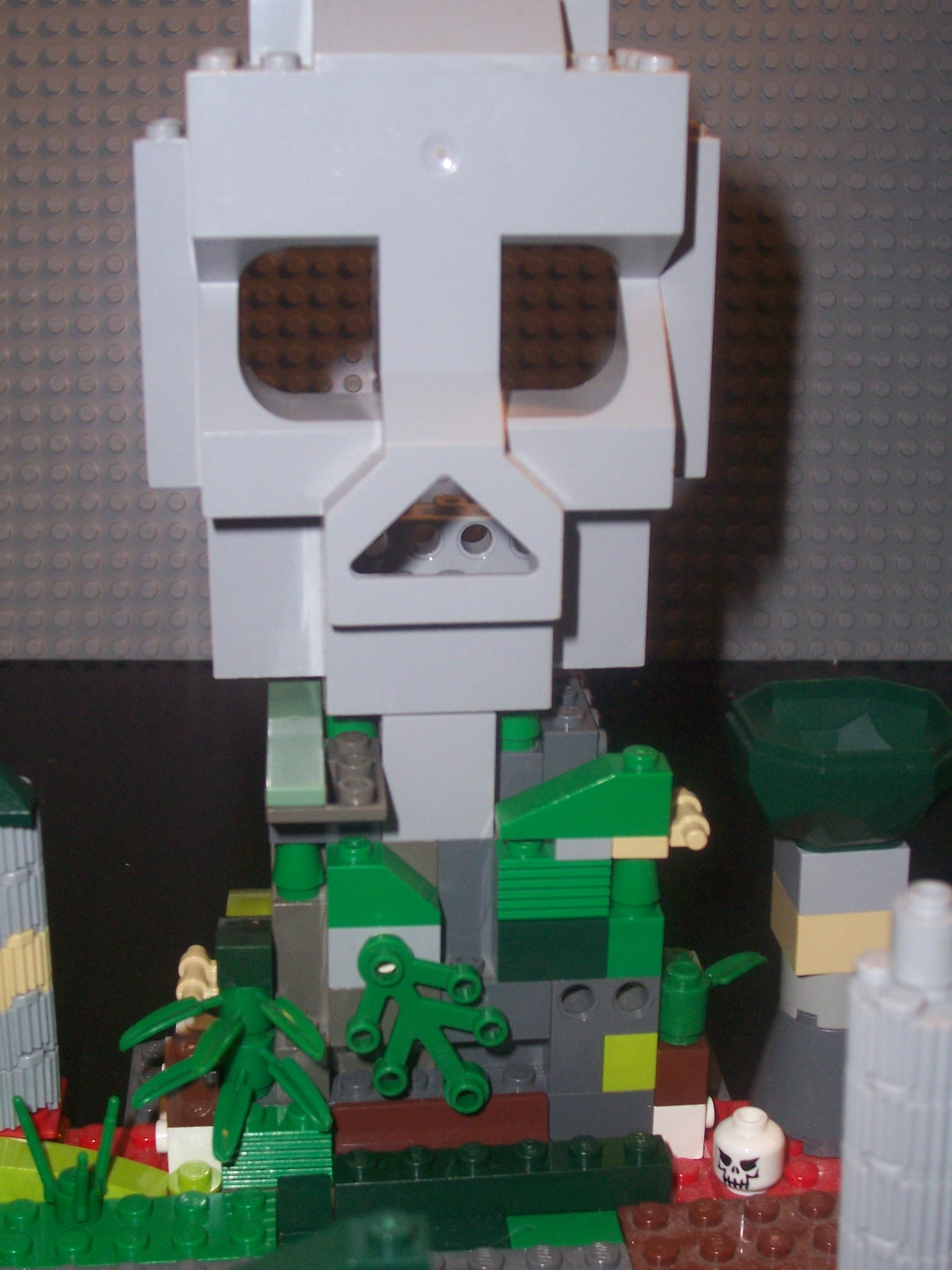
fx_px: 1943
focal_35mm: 53
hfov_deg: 27.5
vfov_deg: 36.2
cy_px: 635
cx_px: 476
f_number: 3.4
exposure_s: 1/60
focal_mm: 8.6
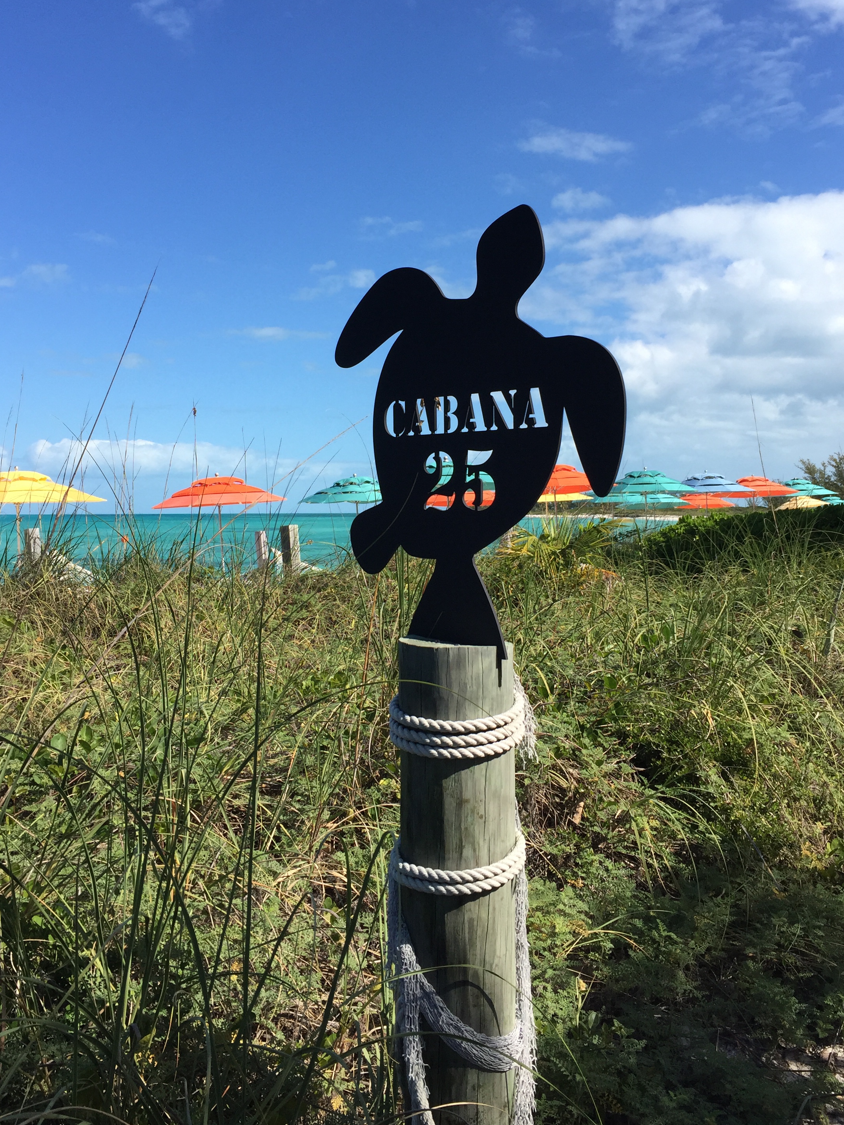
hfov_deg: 42.9
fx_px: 1073
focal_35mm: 33
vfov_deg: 55.2
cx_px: 415
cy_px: 499
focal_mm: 4.15
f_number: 2.2
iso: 32
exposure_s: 1/2083
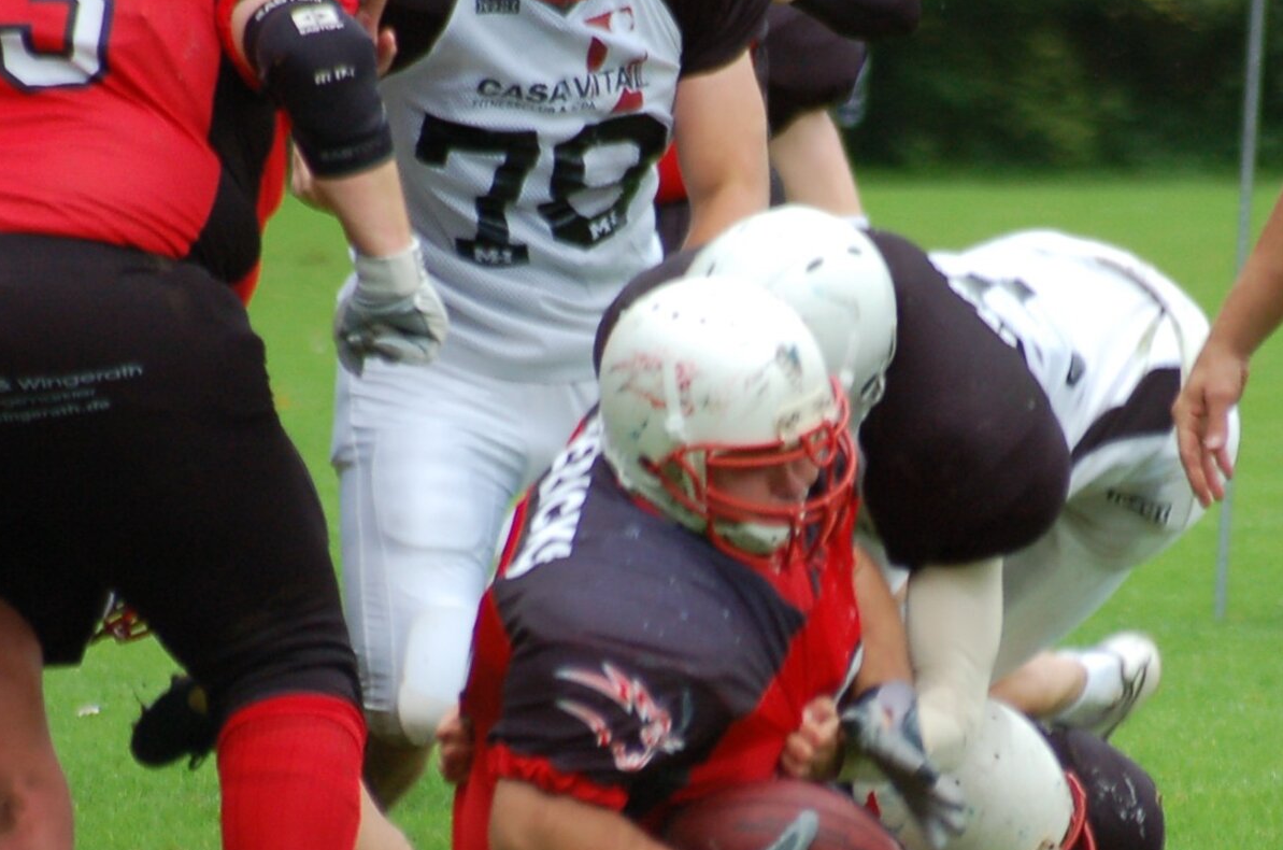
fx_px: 29517
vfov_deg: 1.6
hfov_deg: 2.5
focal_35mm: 830
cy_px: 540
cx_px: 884
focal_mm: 300
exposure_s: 1/500
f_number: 5.6
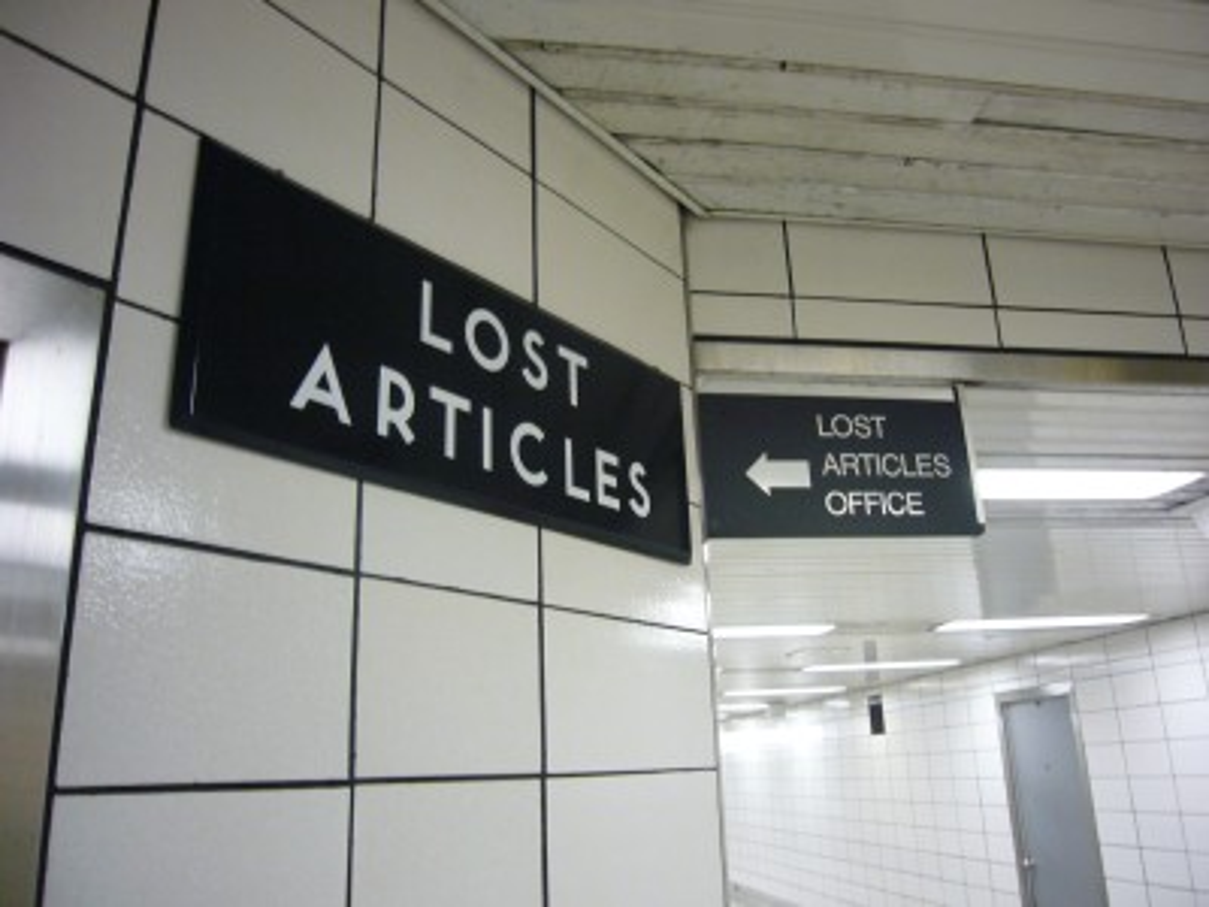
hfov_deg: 63.4
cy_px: 454
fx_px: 978
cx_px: 604
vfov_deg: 49.7
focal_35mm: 28
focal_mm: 4.6
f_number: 2.8
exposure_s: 1/10
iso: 200
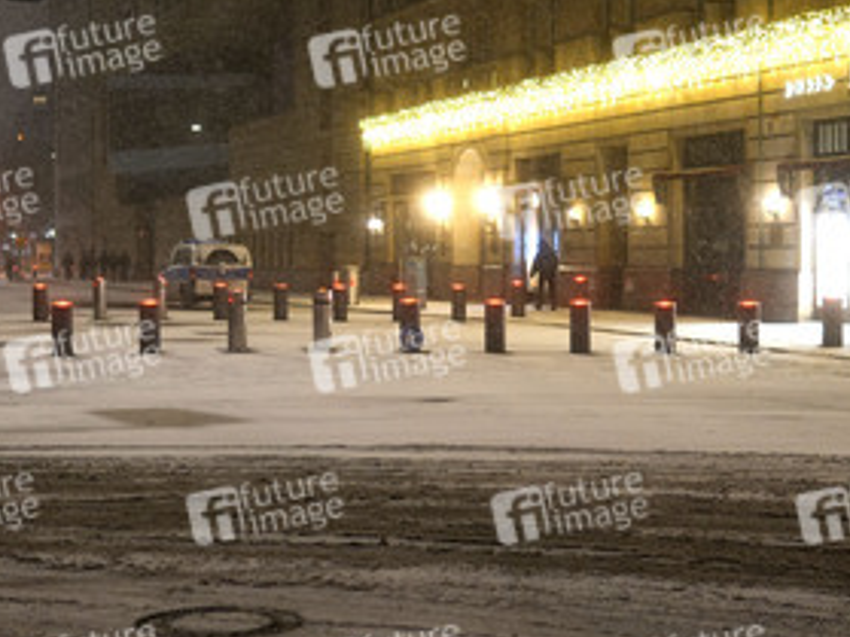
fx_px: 1718
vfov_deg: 21.0
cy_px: 280
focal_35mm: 70
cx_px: 306
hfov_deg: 27.7
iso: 640
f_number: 1.4
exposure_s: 1/100
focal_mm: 30
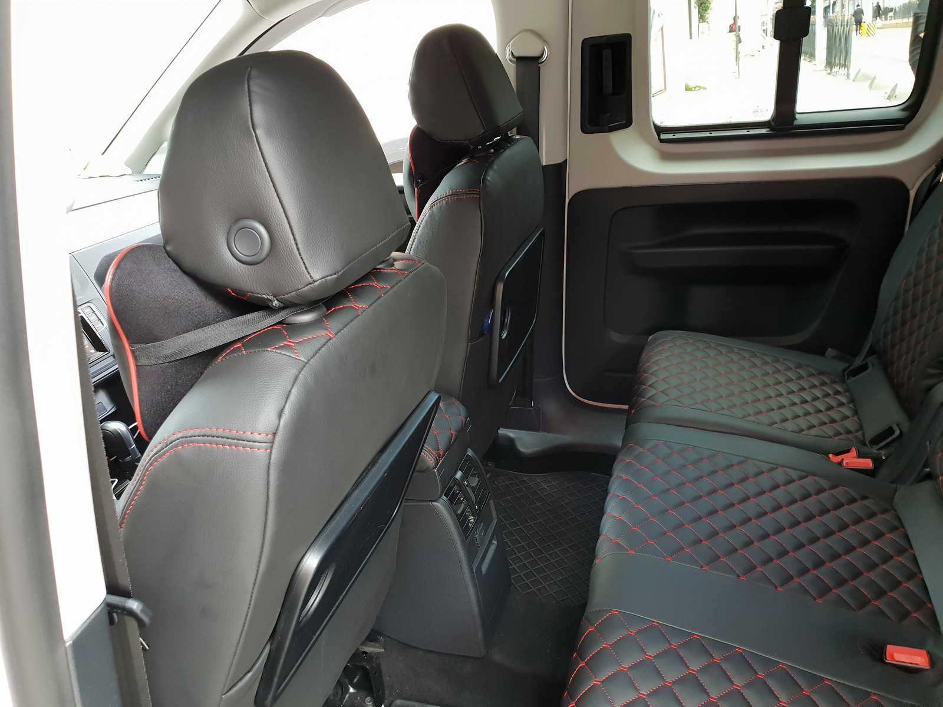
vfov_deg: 53.1
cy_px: 354
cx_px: 472
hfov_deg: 67.3
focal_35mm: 26
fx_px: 708
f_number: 2.4
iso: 250
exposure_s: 1/50
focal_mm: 4.3
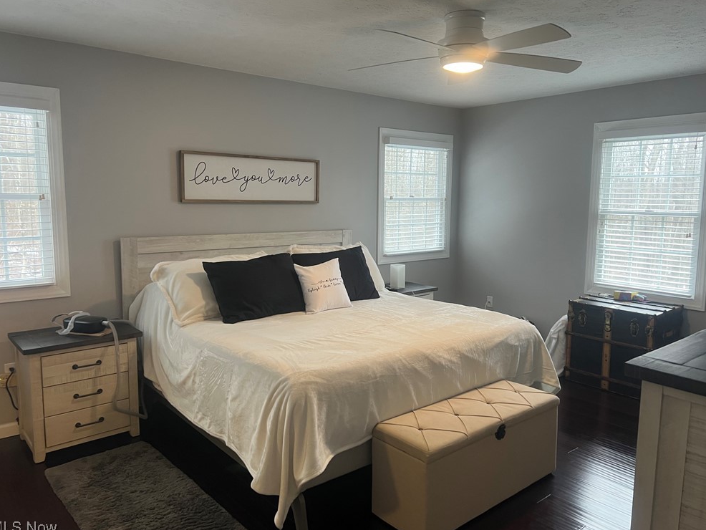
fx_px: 551
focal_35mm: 27
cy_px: 269
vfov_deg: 51.4
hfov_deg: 65.3
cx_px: 353
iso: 100
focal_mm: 5.7
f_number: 1.5
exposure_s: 1/60
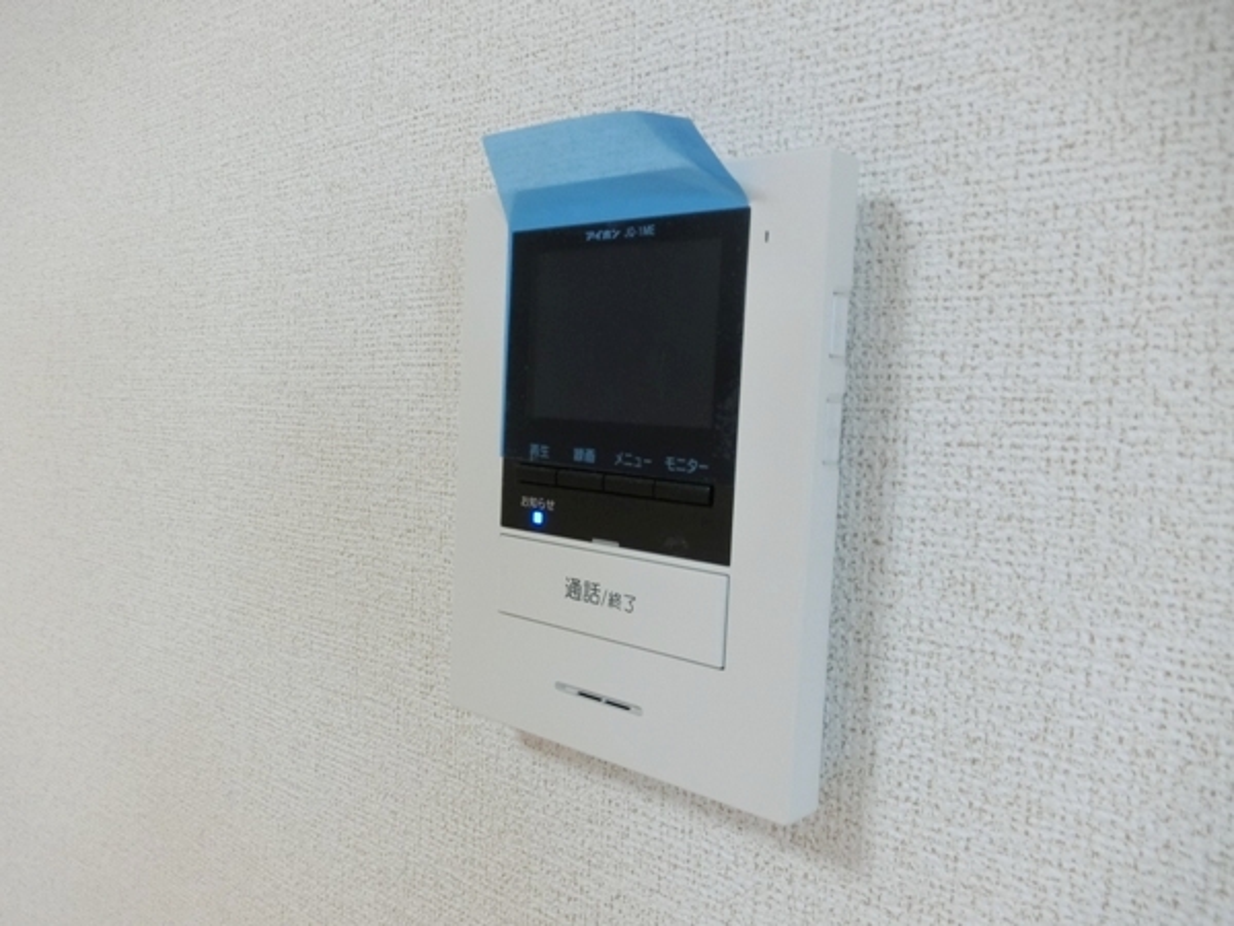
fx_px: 891
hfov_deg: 69.4
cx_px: 617
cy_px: 463
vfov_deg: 54.9
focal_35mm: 25
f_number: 3.5
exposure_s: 1/80
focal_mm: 4.5
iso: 400
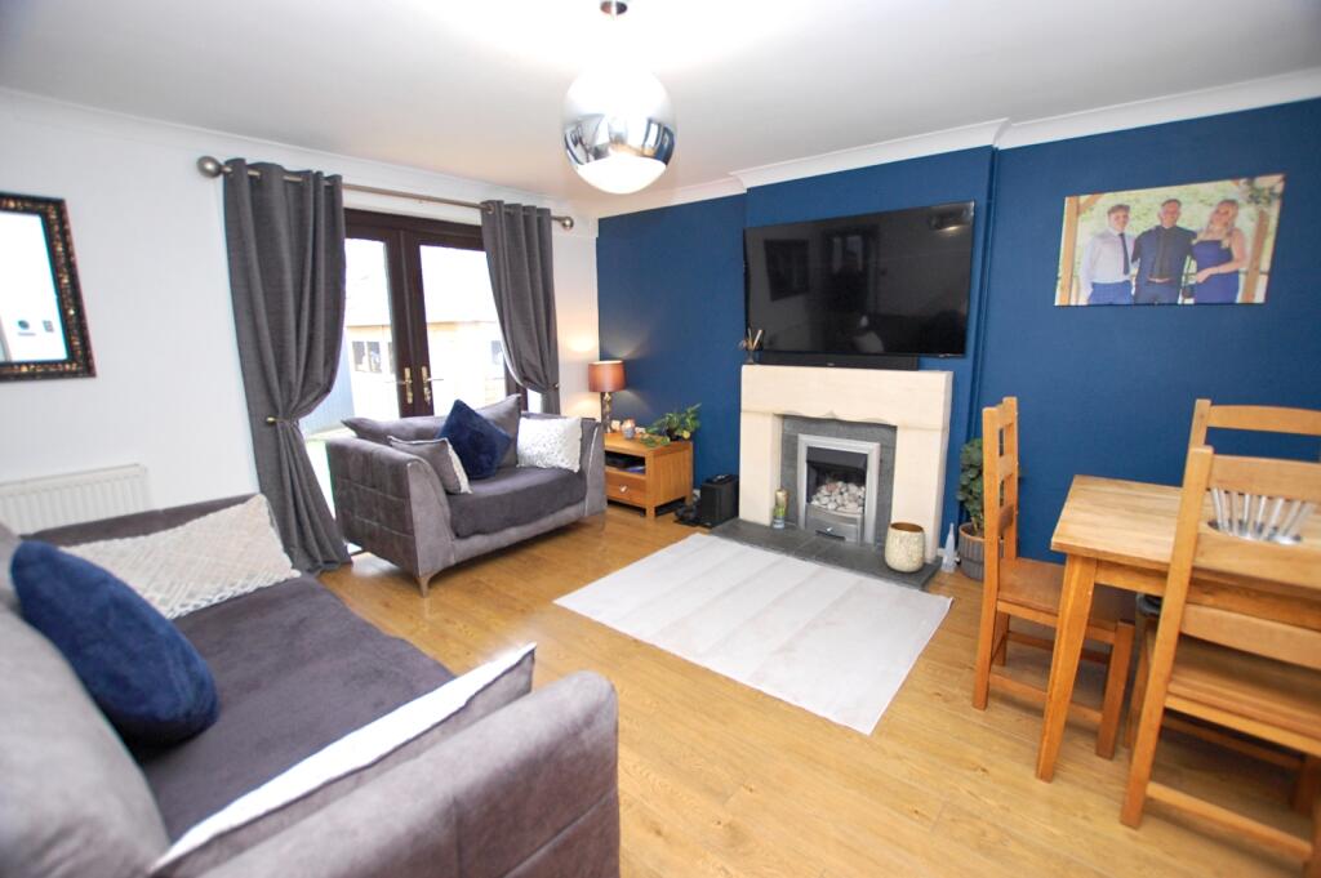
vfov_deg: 77.2
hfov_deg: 100.4
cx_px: 660
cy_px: 439
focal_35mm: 15
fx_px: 550
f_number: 3.5
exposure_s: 1/30
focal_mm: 10
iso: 800
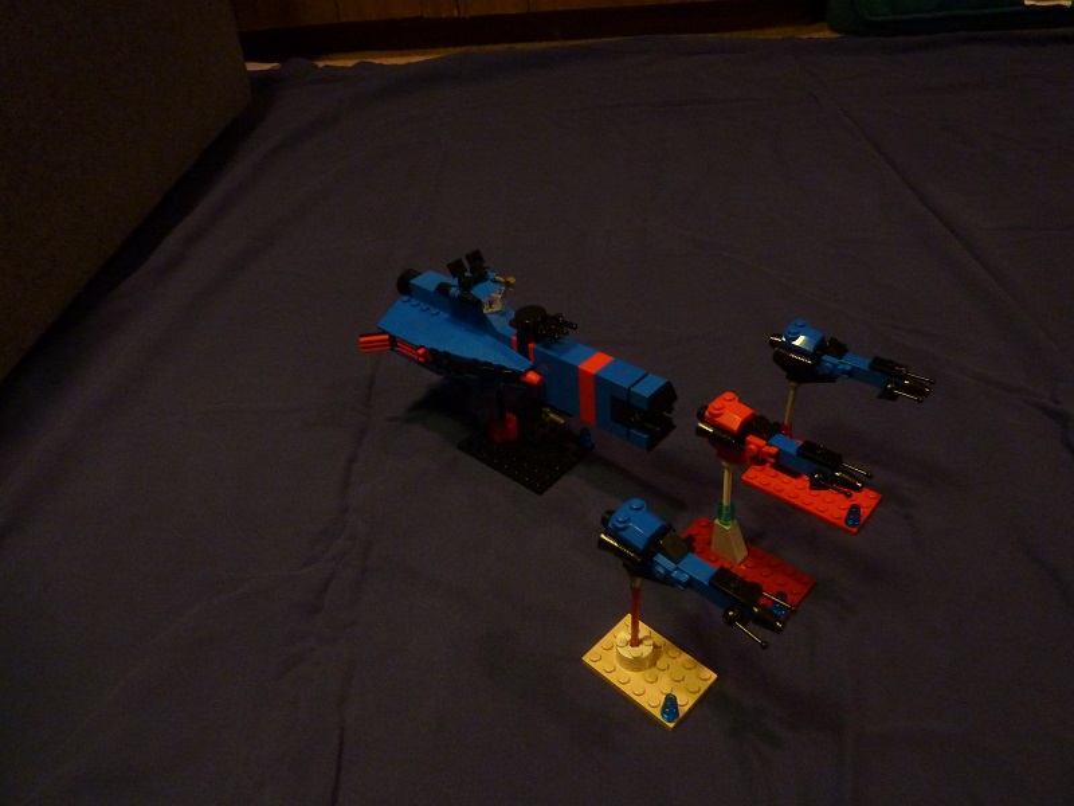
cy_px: 403
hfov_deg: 69.4
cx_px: 537
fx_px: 776
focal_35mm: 25
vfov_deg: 54.9
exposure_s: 1/30
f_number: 3.3
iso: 400
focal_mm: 4.1
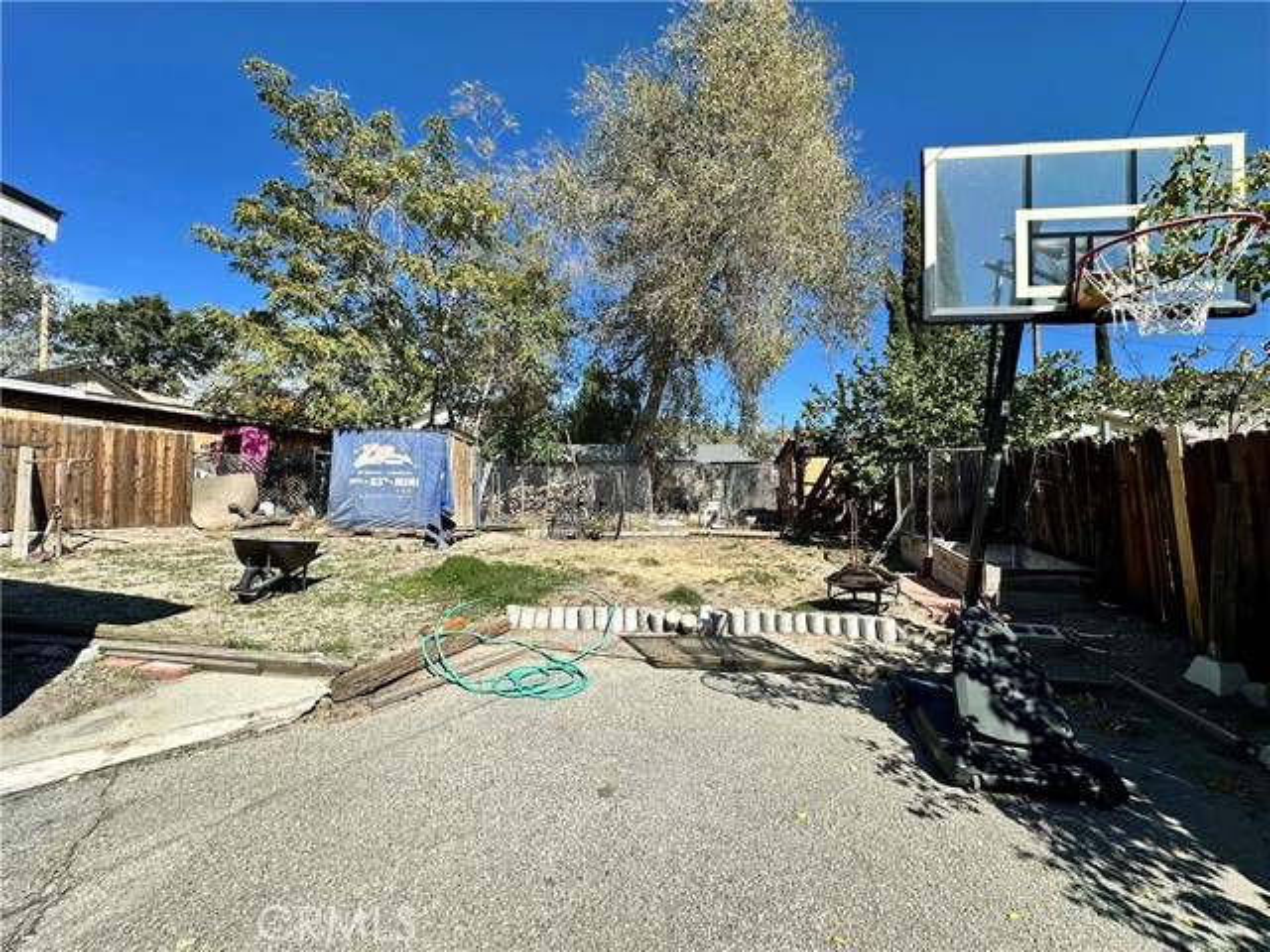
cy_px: 476
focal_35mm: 14
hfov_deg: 102.1
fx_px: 514
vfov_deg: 85.7
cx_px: 635
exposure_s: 1/1715
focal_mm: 2.22
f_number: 2.2
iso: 50
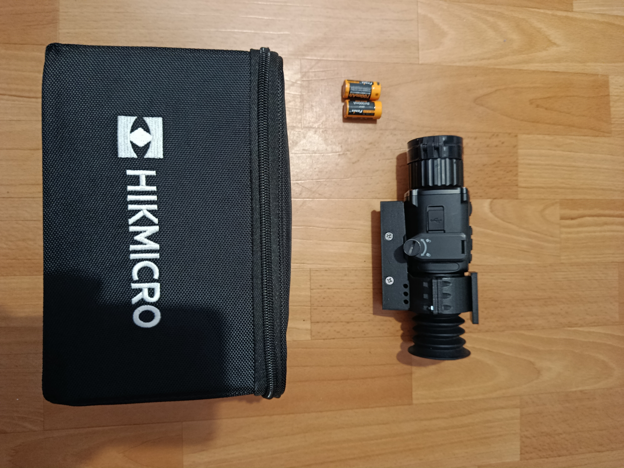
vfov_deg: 56.8
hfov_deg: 71.6
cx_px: 312
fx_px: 433
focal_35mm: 24
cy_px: 234
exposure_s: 1/20
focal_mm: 5.24
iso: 3337
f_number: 1.7
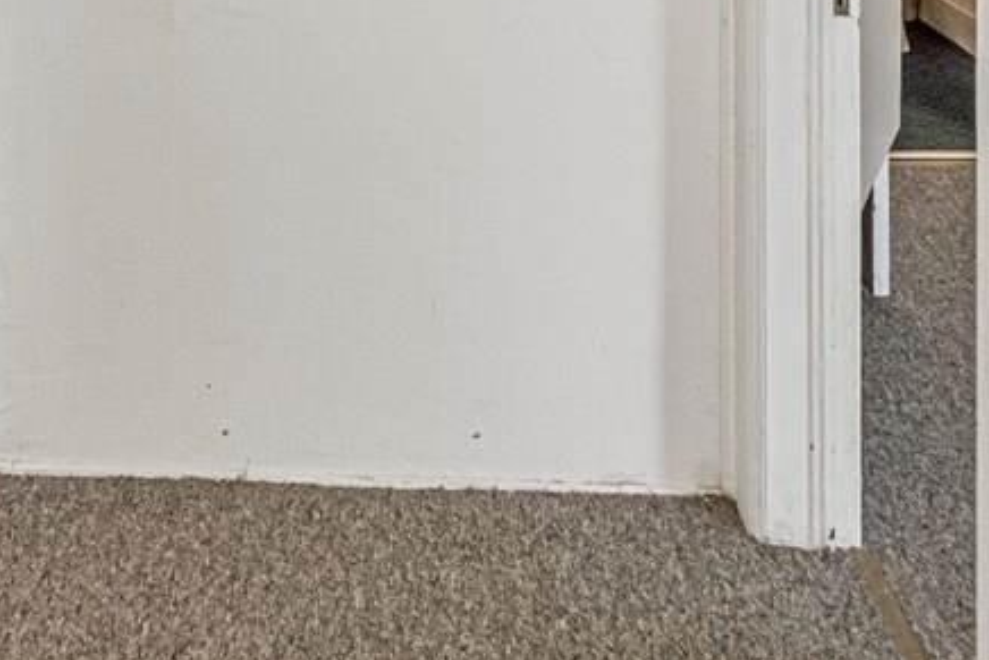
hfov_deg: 41.9
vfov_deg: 24.5
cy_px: -303
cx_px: 157
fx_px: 1209
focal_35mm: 44
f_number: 10
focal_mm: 10
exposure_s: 1/60
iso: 3200
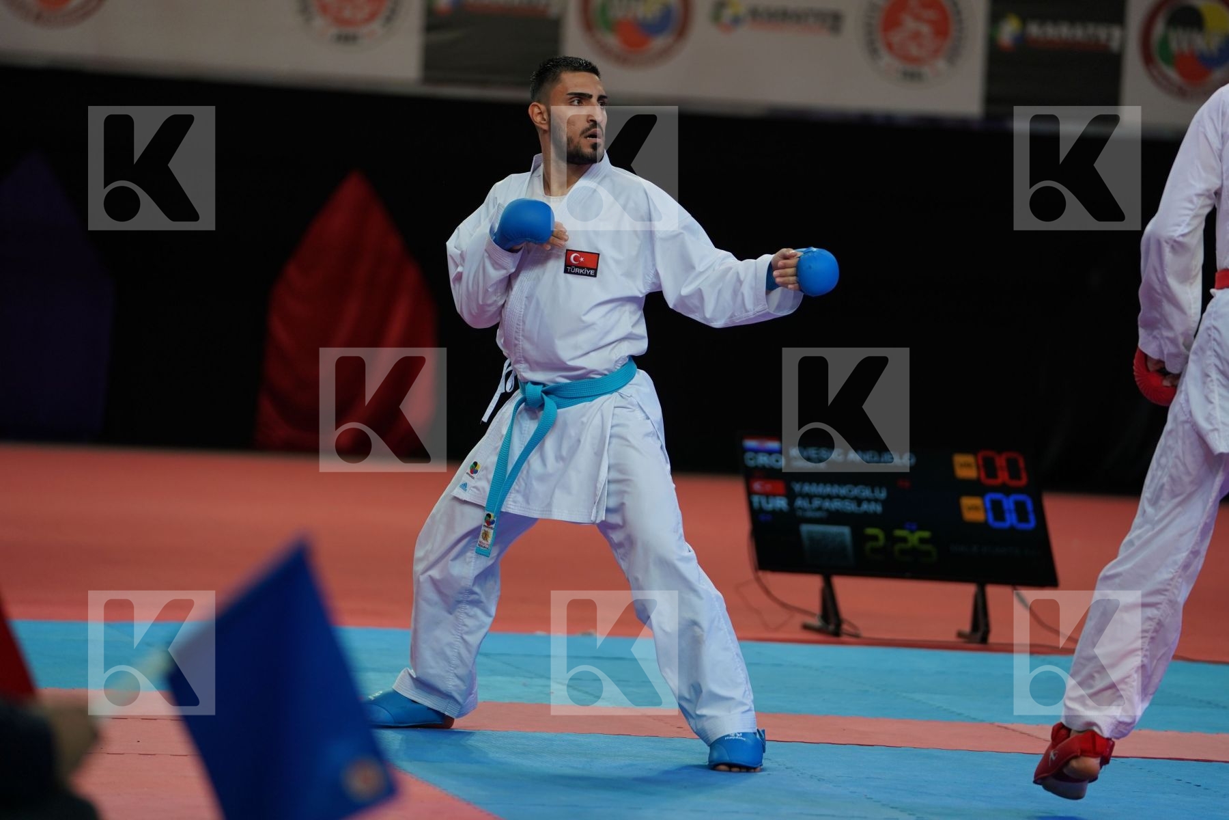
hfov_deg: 12.3
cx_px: 614
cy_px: 410
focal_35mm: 167
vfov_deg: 8.2
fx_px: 5701
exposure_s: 1/1000
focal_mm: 167
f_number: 2.8
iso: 800
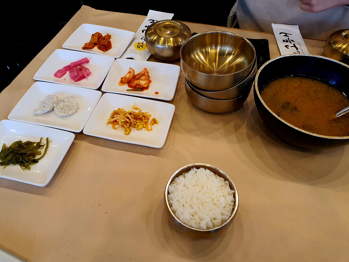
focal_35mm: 26
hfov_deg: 67.3
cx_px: 174
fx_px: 262
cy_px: 131
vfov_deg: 53.1
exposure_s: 1/120
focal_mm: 4.3
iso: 200
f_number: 2.4
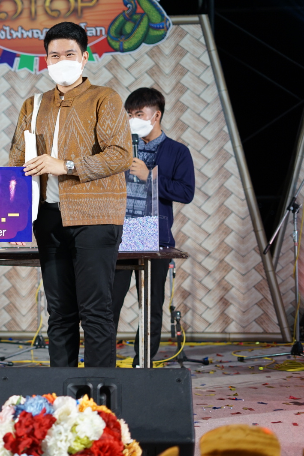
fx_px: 963
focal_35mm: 76
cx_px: -16
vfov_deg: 26.7
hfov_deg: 17.4
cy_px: 231
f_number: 2
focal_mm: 50
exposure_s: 1/160
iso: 400
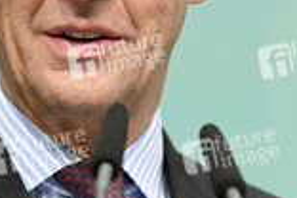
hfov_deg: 3.9
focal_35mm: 534
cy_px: 10
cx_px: 66
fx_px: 4405
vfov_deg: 2.6
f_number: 4.5
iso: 5000
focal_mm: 185
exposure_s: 1/640
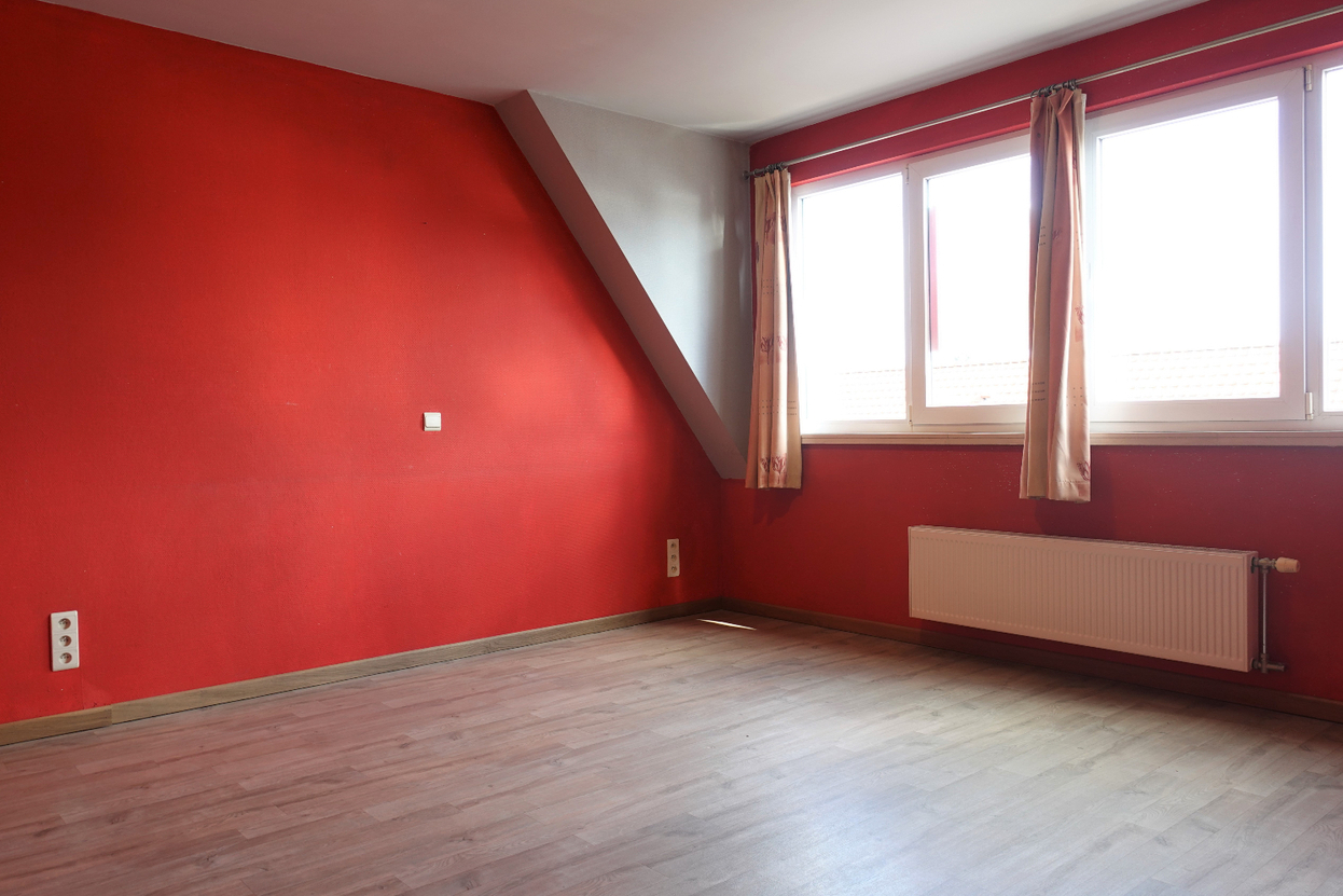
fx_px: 970
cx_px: 689
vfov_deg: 49.6
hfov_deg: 69.4
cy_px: 447
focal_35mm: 26
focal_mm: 8.8
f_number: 2.8
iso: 125
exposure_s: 1/50
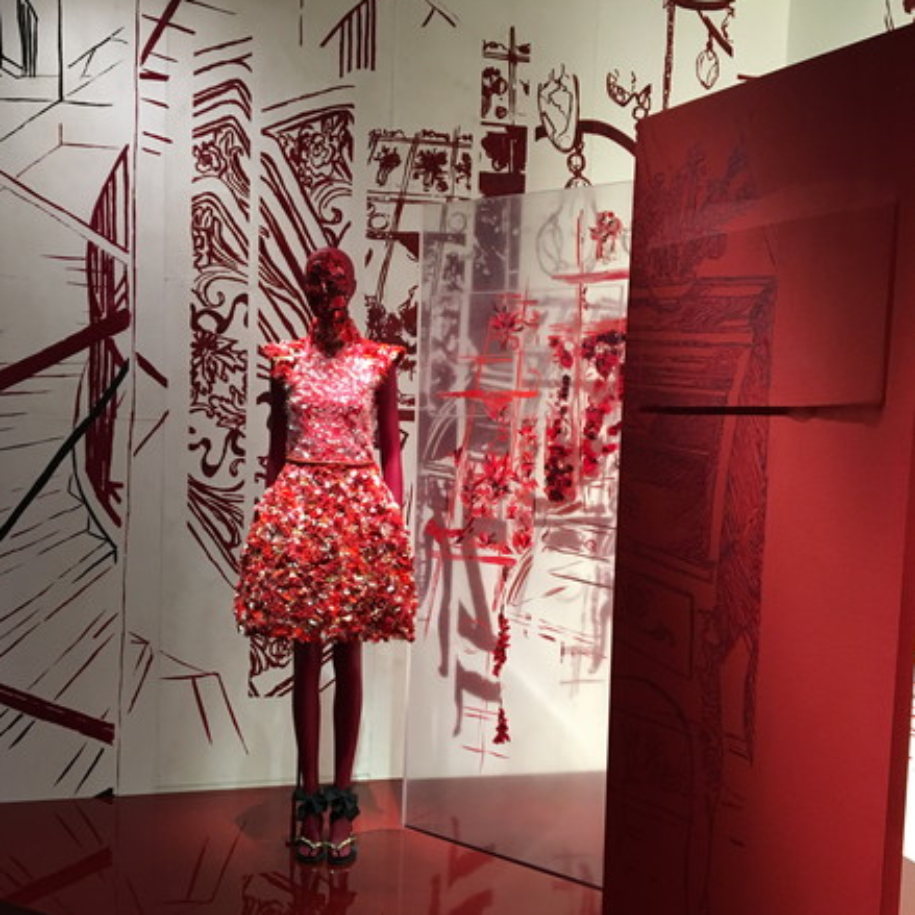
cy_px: 515
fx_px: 1047
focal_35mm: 35
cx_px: 448
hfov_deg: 47.2
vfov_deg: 47.1
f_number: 2.2
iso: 200
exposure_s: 1/24
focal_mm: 4.15
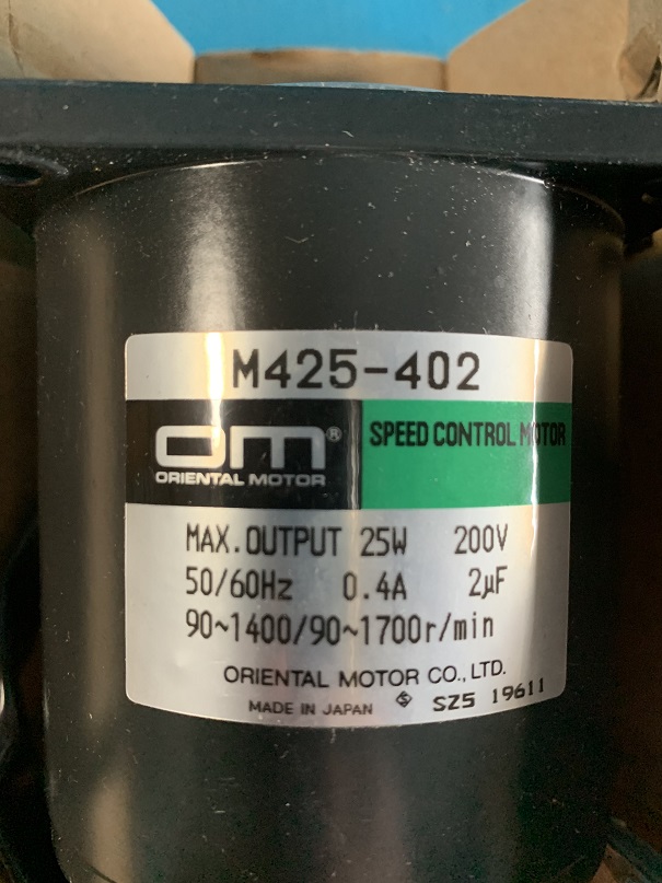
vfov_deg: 67.3
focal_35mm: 26
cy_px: 442
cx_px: 331
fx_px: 663
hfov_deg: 53.1
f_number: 1.8
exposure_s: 1/60
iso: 400
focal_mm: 4.25
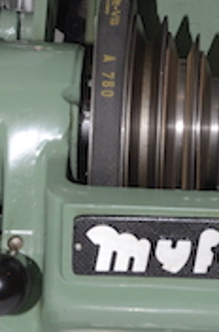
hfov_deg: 5.2
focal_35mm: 261
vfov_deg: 7.9
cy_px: -25
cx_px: 210
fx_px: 2402
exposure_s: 1/60
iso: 800
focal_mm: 75
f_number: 14
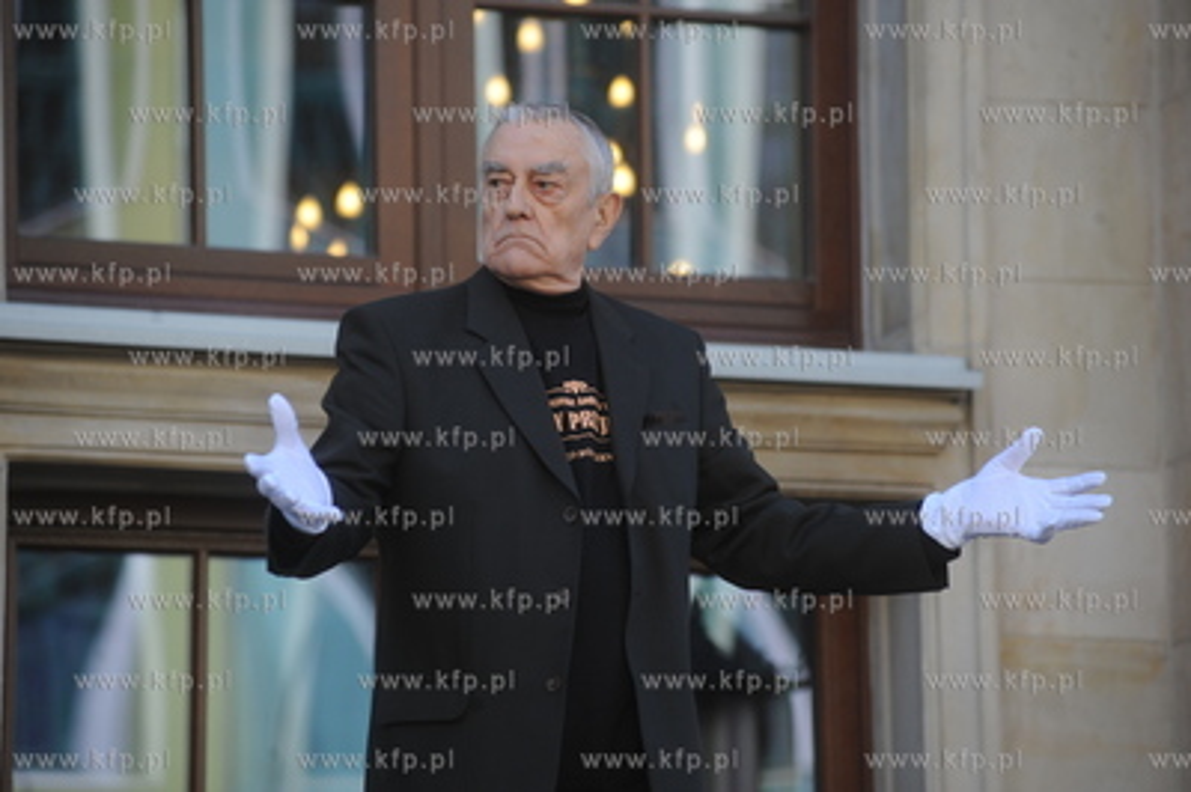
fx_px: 6611
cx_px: 596
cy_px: 396
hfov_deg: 10.3
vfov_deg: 6.9
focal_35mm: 200
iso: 400
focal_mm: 200
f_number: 5.6
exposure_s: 1/500
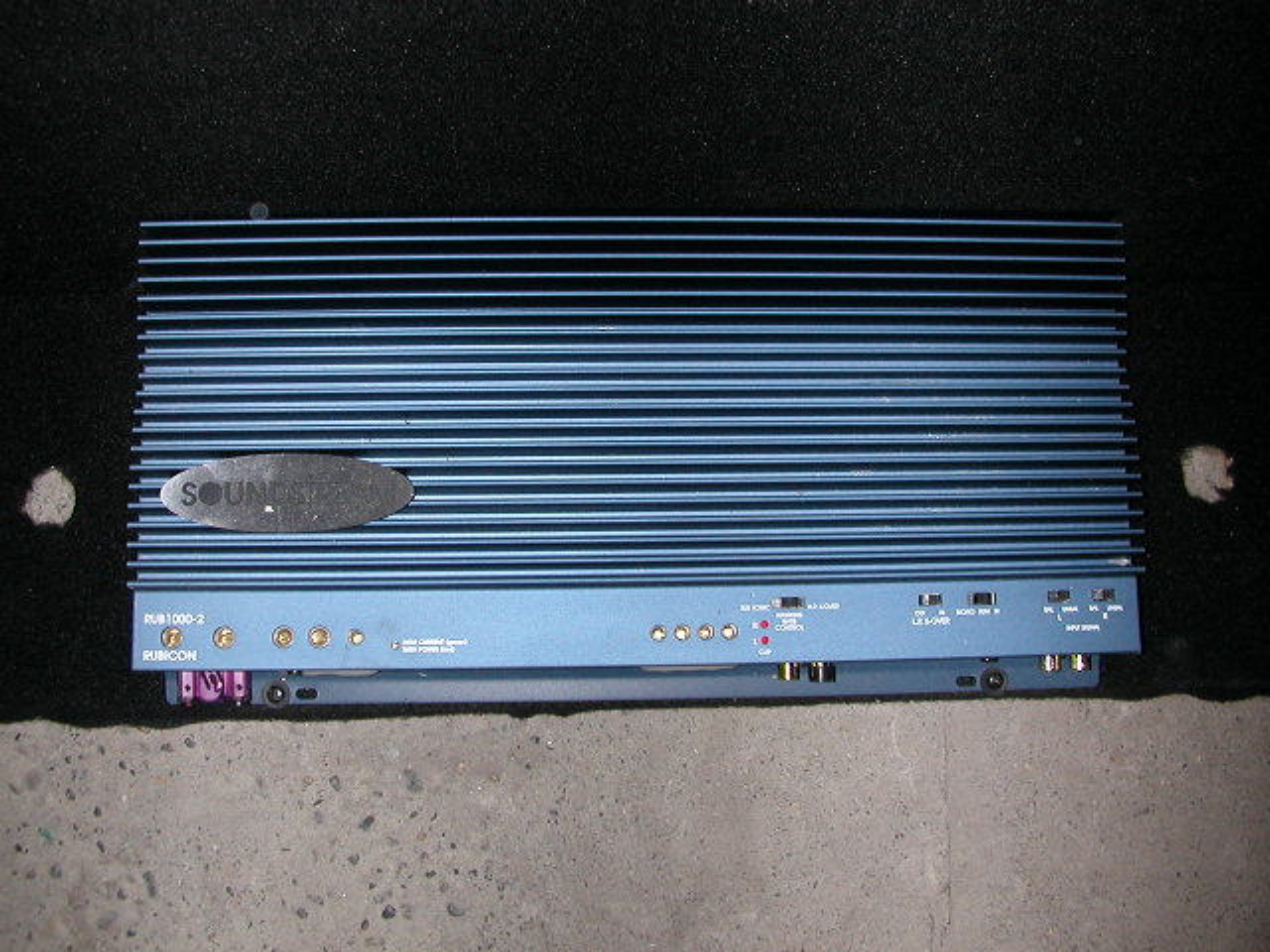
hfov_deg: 50.1
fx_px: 1357
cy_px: 476
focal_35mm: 37
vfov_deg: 38.7
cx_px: 635
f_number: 2.7
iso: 100
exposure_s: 1/59.9
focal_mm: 5.6
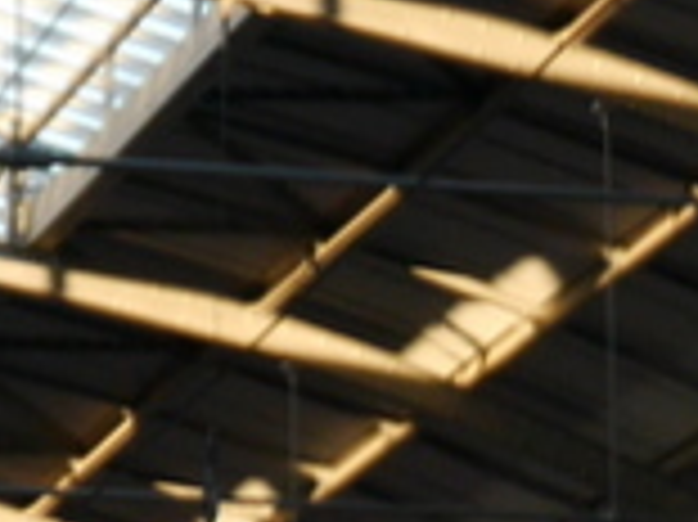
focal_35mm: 402
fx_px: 8100
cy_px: 1773
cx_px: 1509
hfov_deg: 4.8
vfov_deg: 3.6
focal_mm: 26
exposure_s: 1/60
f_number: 4.7
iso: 250
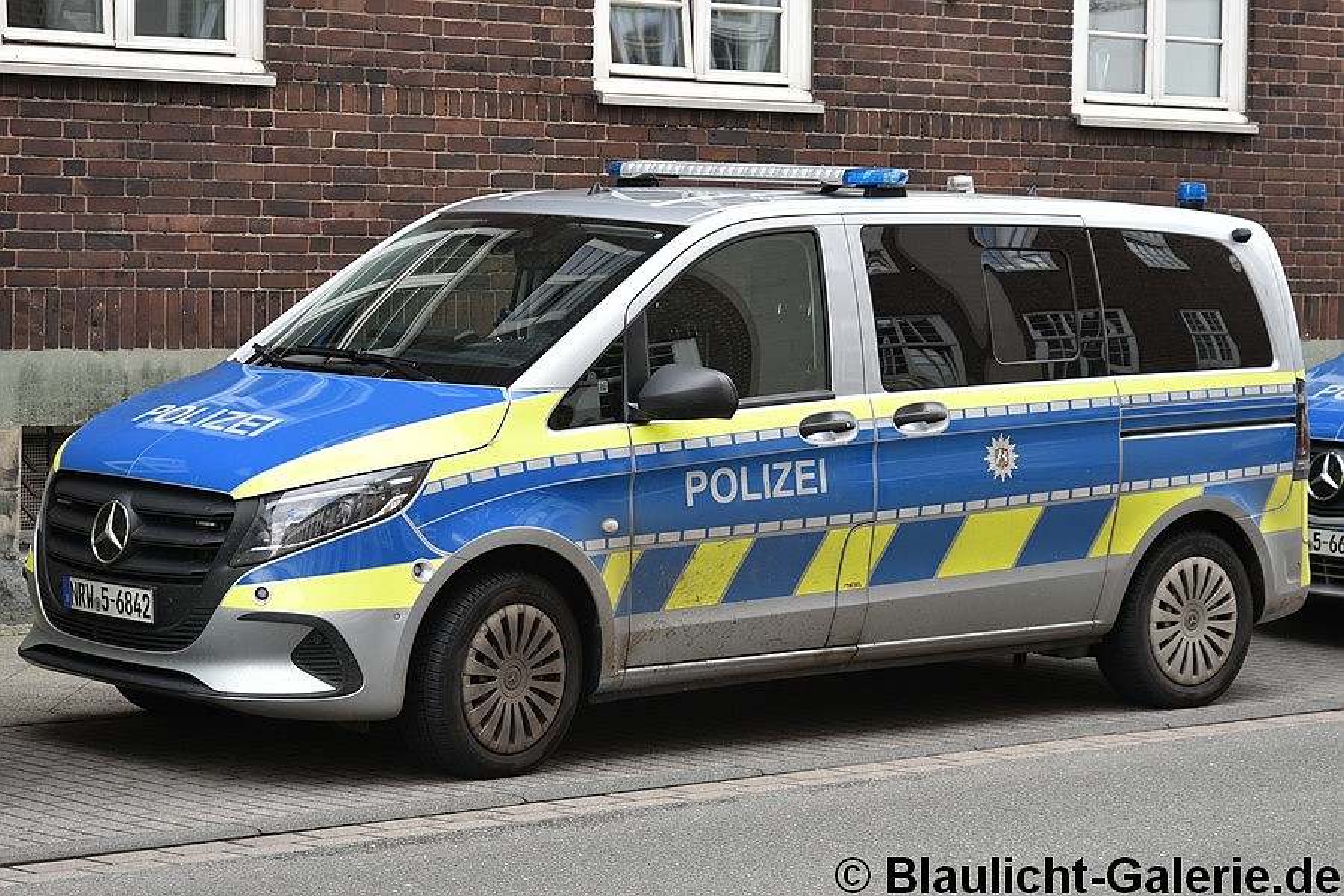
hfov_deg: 23.9
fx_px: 3173
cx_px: 672
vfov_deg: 16.1
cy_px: 448
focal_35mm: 85
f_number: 6.3
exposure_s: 1/160
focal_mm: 85
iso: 400
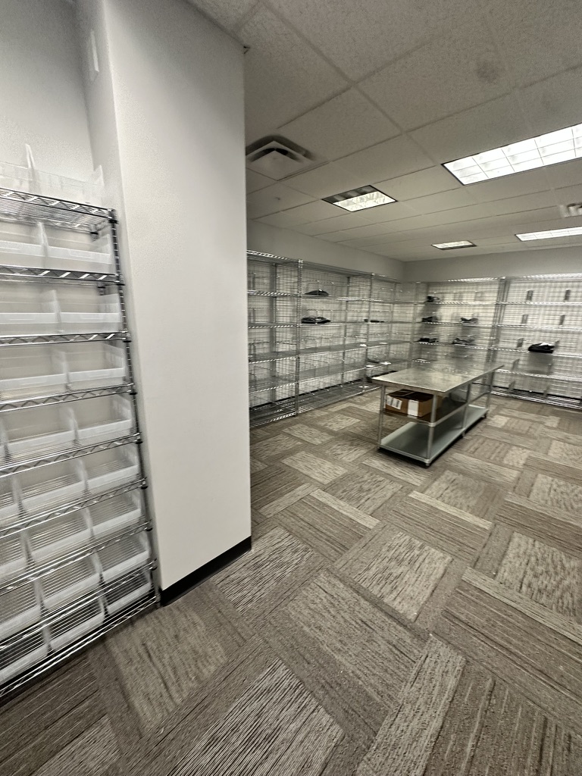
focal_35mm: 14
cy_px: 388
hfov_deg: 85.7
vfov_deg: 102.1
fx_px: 314
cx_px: 291
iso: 250
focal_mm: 2.22
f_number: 2.2
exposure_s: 1/62
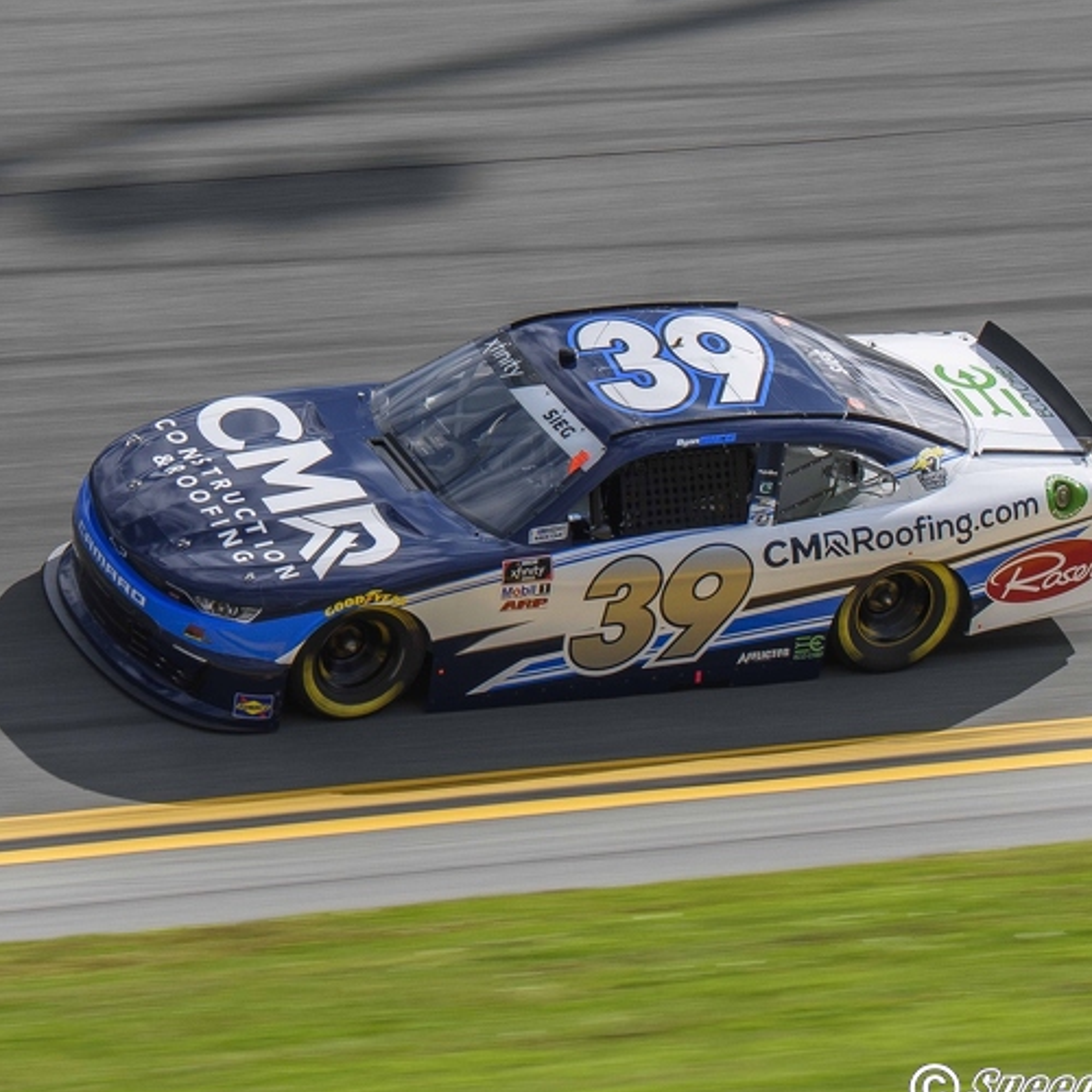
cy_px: 548
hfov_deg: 9.1
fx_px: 6841
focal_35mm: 192
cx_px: 572
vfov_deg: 9.1
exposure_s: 1/320
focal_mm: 95
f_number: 7.1
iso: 100
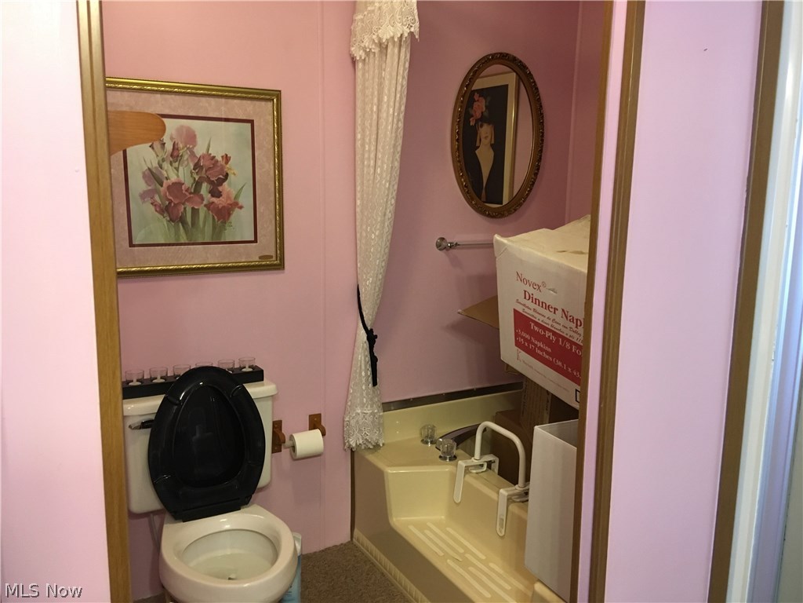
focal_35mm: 29
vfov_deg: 48.2
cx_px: 402
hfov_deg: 61.7
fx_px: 673
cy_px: 302
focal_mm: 4.15
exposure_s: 1/30
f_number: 2.2
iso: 250
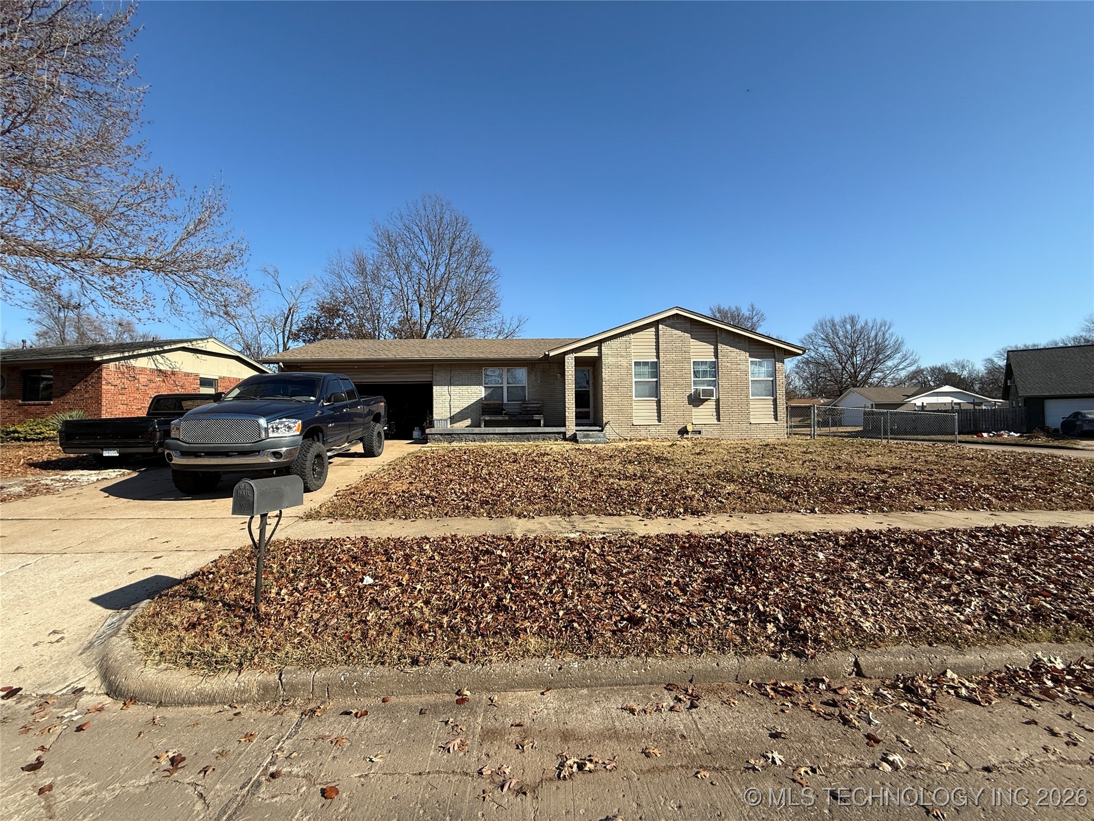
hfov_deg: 102.1
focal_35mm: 14
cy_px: 410
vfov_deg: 85.7
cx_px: 547
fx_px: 442
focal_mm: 2.22
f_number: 2.2
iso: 50
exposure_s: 1/1368
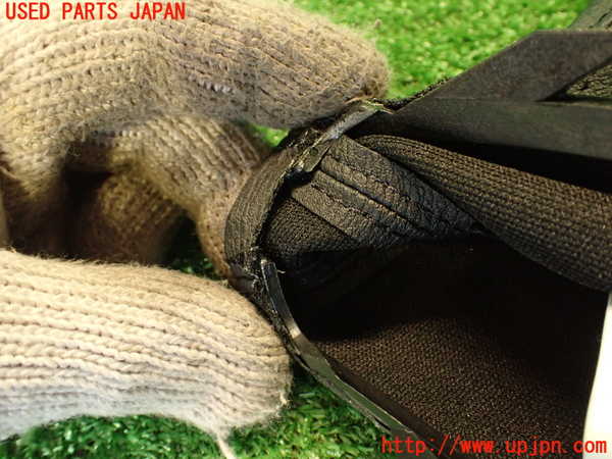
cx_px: 306
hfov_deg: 56.8
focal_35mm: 32
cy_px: 230
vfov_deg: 44.2
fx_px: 566
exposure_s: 1/30
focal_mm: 5.79
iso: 640
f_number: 2.4
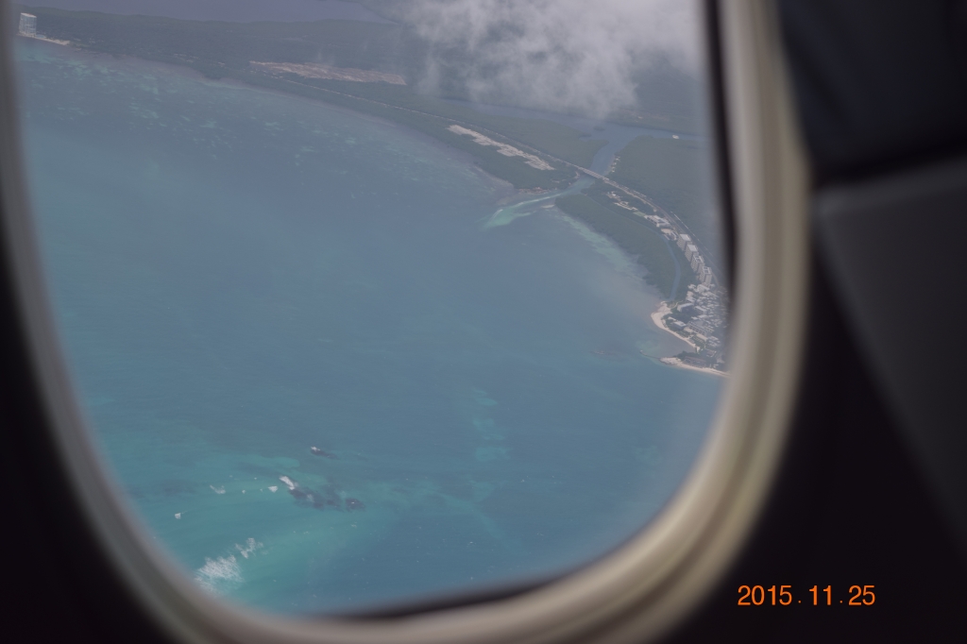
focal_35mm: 82
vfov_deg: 16.5
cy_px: 322
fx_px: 2215
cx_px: 484
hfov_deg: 24.6
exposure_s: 1/640
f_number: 5.6
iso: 200
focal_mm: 55
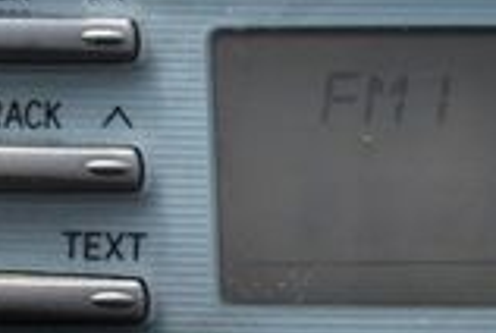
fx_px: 2844
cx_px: 534
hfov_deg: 9.9
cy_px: 223
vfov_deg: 6.7
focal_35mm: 206
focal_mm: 34
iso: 400
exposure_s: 1/160
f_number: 9
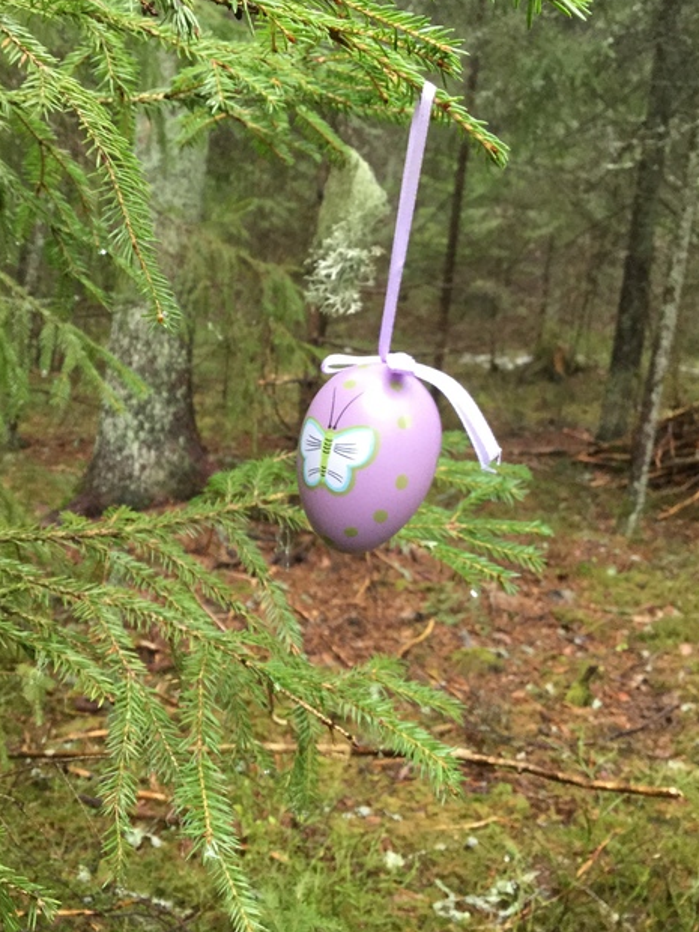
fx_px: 1077
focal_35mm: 40
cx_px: 304
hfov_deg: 35.9
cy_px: 380
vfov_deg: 46.6
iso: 50
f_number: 2.4
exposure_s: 1/33
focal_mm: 3.3
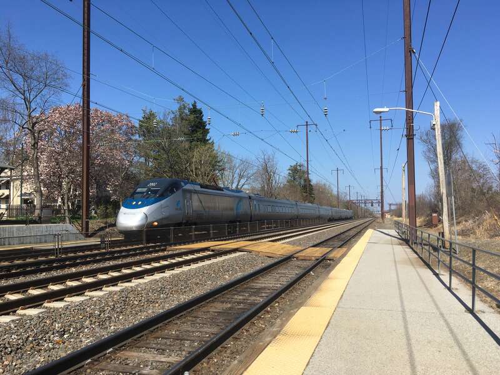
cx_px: 250
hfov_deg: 61.7
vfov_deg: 48.2
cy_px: 188
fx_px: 419
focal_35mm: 29
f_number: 2.2
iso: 25
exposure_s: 1/1538
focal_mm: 4.15
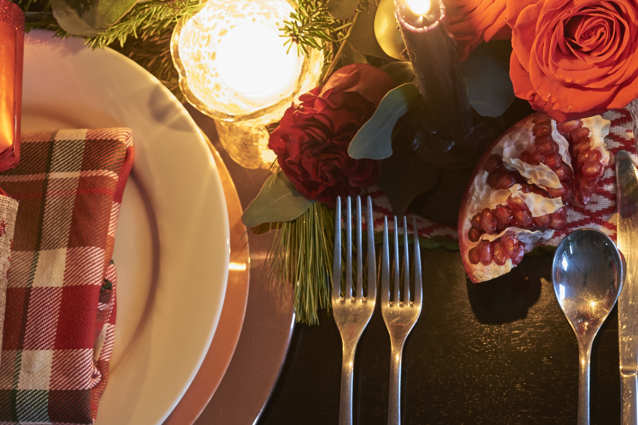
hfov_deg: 20.8
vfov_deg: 14.1
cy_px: 43
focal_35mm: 96
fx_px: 1701
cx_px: 586
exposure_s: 1/1.6
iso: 800
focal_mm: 35
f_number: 6.3
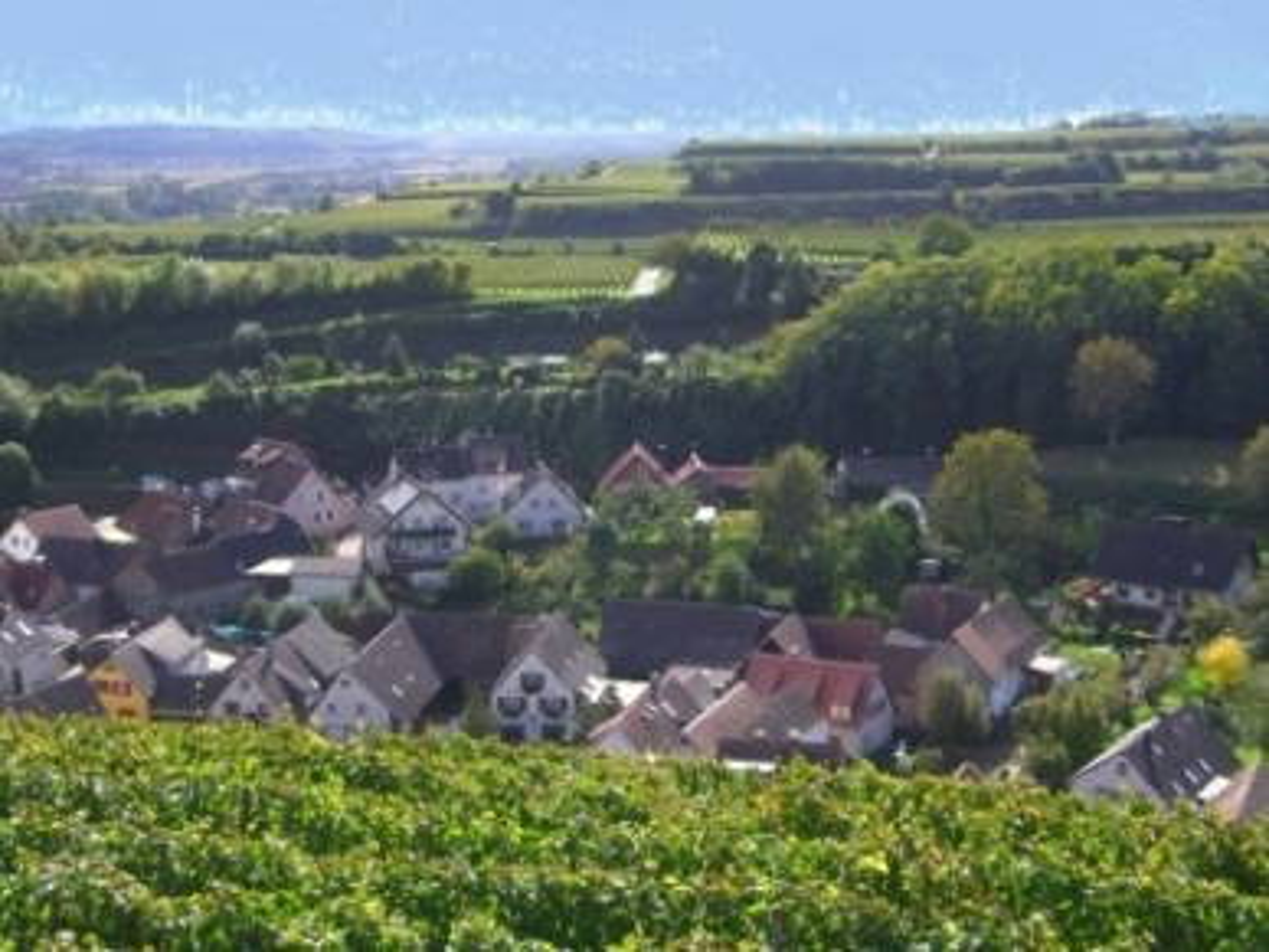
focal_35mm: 55
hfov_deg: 34.9
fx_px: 2016
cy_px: 476
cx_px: 634
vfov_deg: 26.6
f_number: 3.3
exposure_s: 1/500
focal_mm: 9
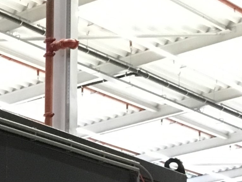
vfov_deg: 8.9
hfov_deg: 11.9
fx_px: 1049
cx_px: -221
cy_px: 437
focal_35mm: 150
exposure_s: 1/33
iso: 200
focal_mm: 4.15
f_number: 2.2
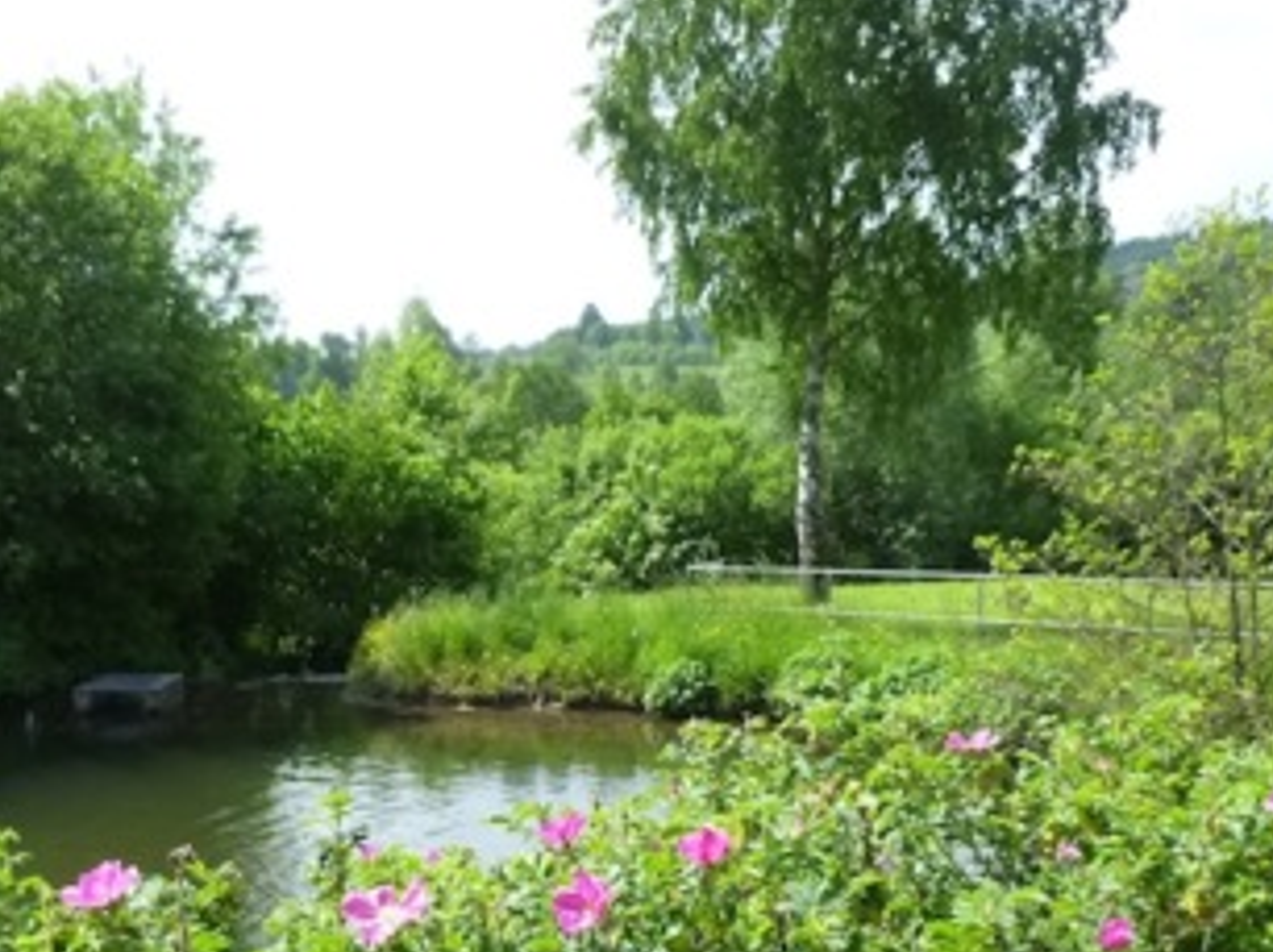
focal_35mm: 48
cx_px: 551
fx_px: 1764
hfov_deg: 39.6
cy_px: 752
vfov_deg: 29.6
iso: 160
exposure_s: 1/400
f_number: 3.1
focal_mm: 4.5
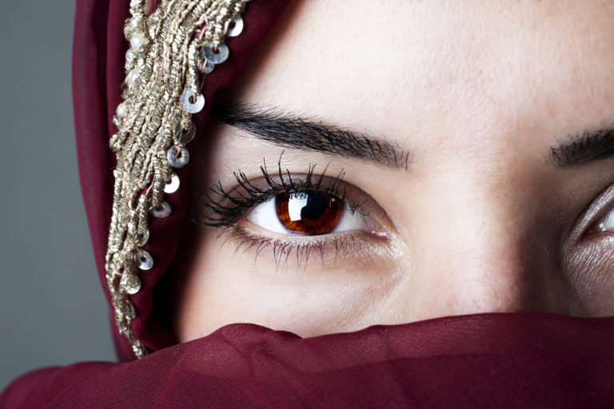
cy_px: 204
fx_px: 1023
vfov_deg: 22.6
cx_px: 307
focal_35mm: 60
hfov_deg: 33.4
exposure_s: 1/125
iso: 200
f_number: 22
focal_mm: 60
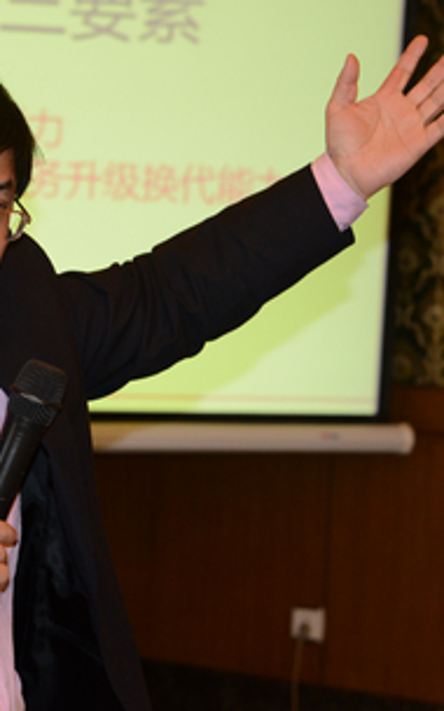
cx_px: -63
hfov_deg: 8.4
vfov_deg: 13.6
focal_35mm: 154
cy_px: 343
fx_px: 2982
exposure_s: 1/125
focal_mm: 92
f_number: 6.3
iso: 2500
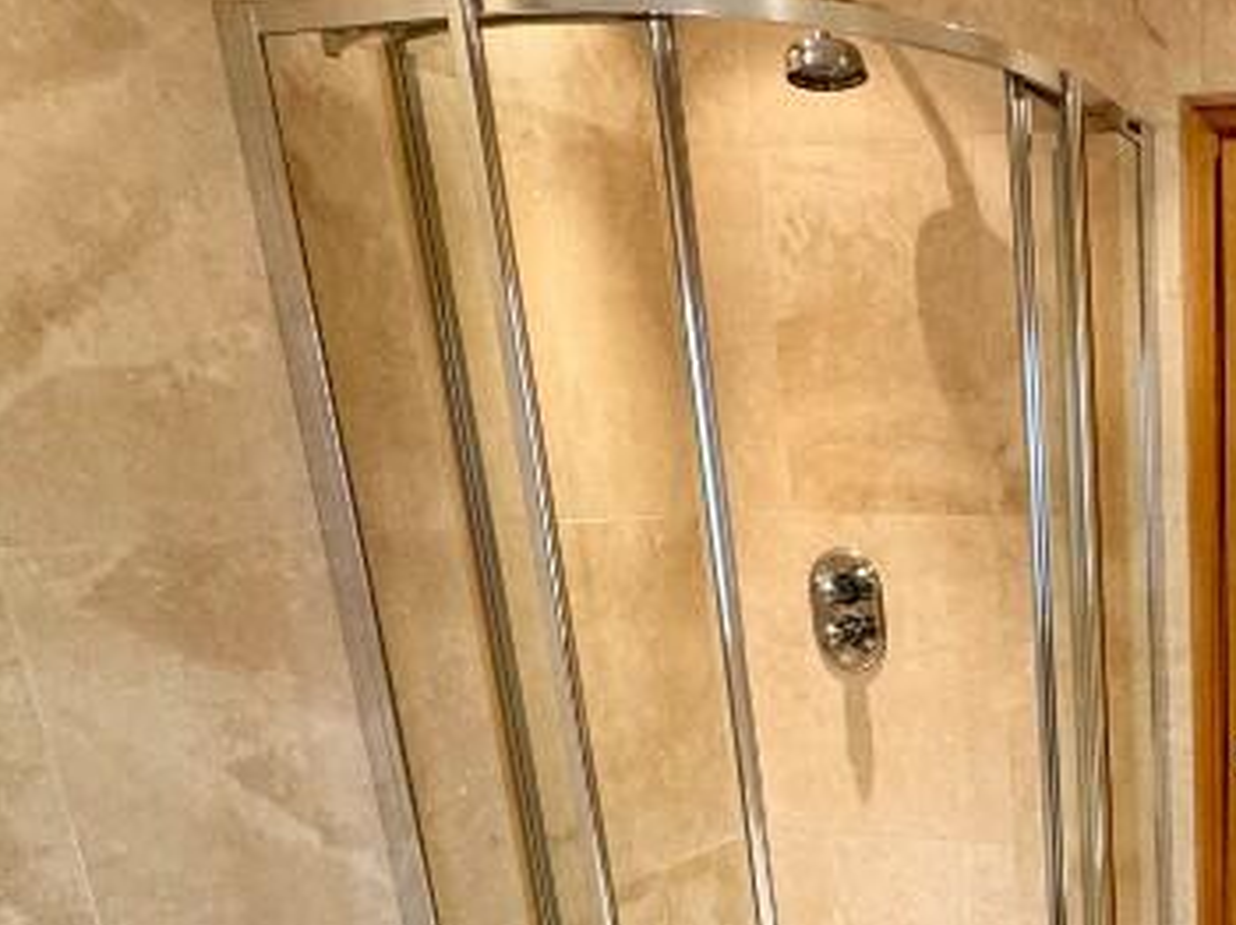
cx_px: 1285
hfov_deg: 39.4
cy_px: 953
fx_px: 1463
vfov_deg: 32.0
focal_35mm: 41
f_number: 2.2
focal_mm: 2.22
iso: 160
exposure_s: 1/50
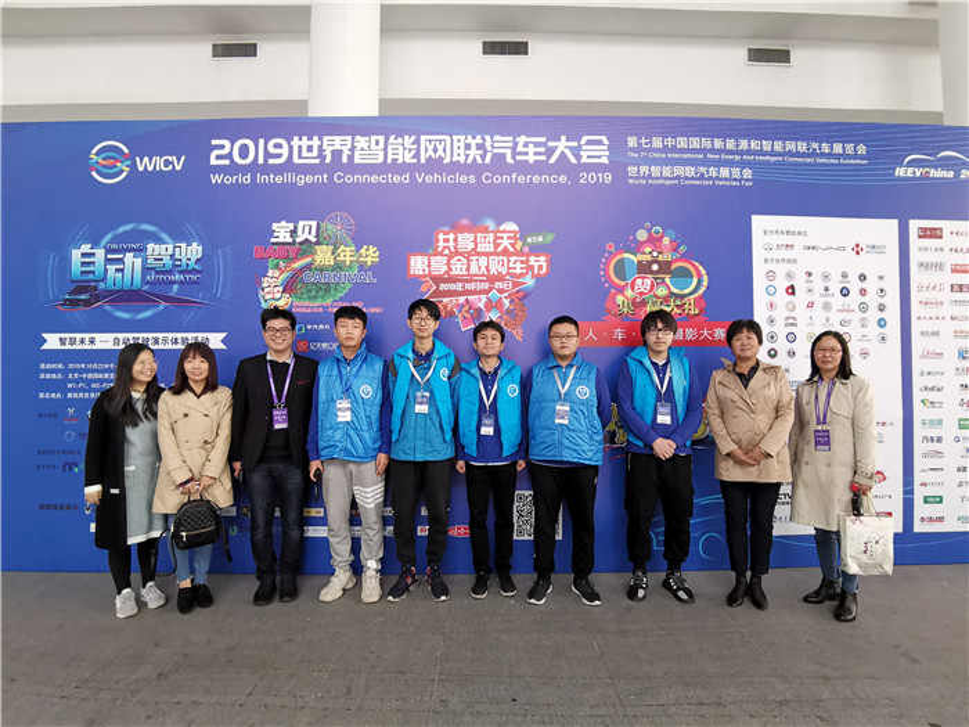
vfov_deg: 74.7
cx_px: 484
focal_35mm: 17
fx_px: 476
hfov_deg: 91.0
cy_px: 364
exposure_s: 1/22.5
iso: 500
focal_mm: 2.26
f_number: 2.2
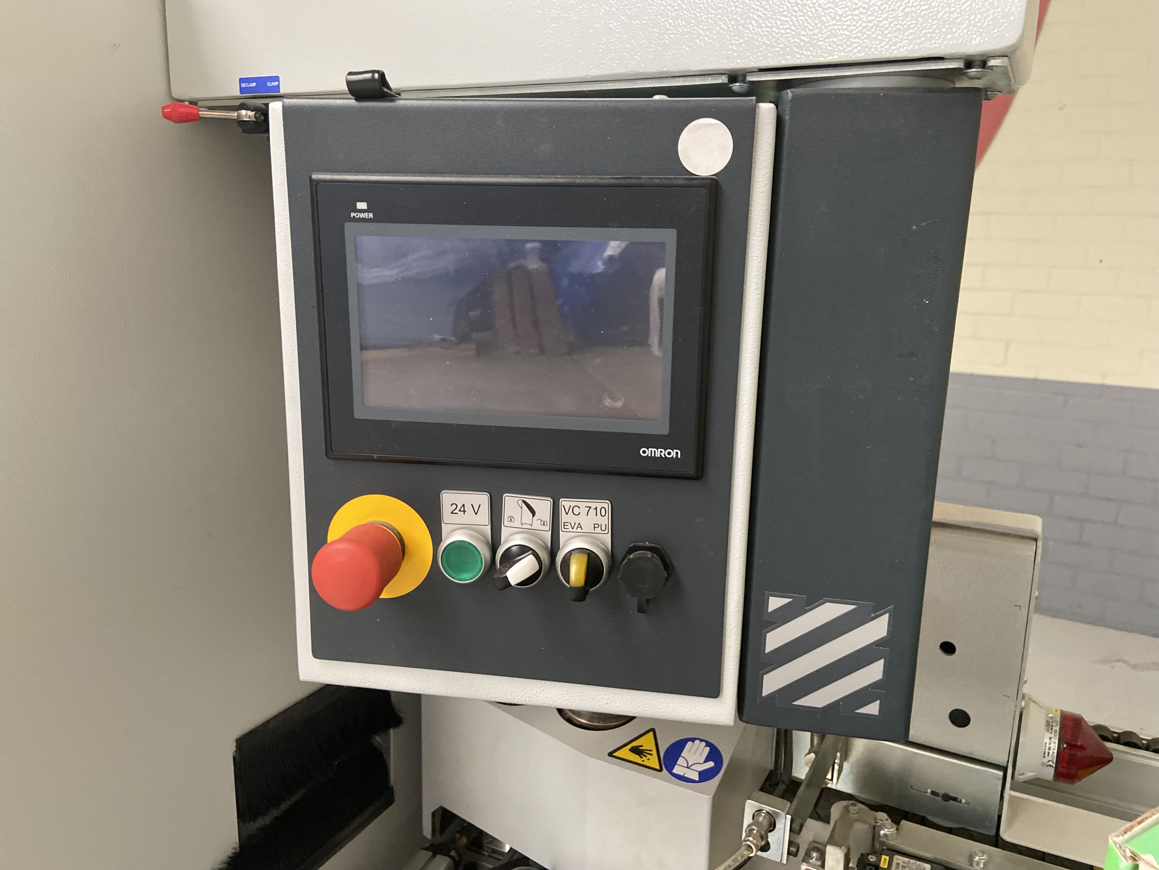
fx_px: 871
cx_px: 580
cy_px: 435
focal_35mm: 26
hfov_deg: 67.3
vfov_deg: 53.1
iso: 500
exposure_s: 1/60
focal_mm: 4.25
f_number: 1.8
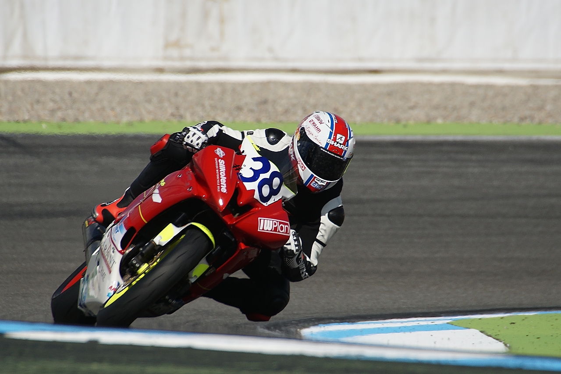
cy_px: 187
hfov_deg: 2.8
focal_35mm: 750
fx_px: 11685
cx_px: 280
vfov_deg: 1.8
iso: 160
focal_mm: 500
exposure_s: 1/1000
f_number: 7.1
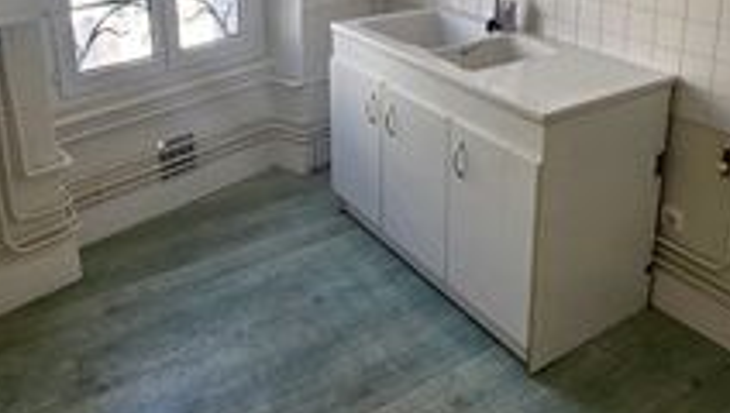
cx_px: 413
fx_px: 620
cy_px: 31
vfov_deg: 34.5
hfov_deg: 60.7
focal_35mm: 32
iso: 50
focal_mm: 2.2
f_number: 2.2
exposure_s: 1/121
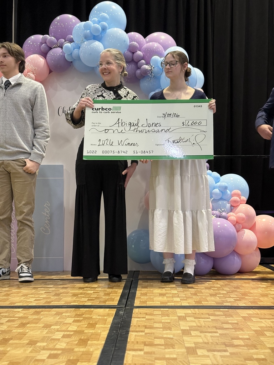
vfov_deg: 36.8
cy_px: 182
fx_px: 549
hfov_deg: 28.0
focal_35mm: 52
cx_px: 137
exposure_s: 1/40
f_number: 1.6
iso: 250
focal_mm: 5.96
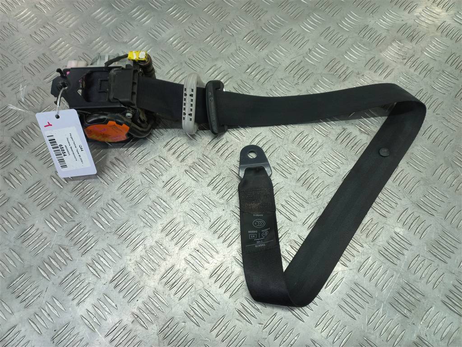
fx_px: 334
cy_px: 174
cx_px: 231
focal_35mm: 25
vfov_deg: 54.9
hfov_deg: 69.4
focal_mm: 4.6
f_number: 1.8
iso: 50
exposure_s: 1/50
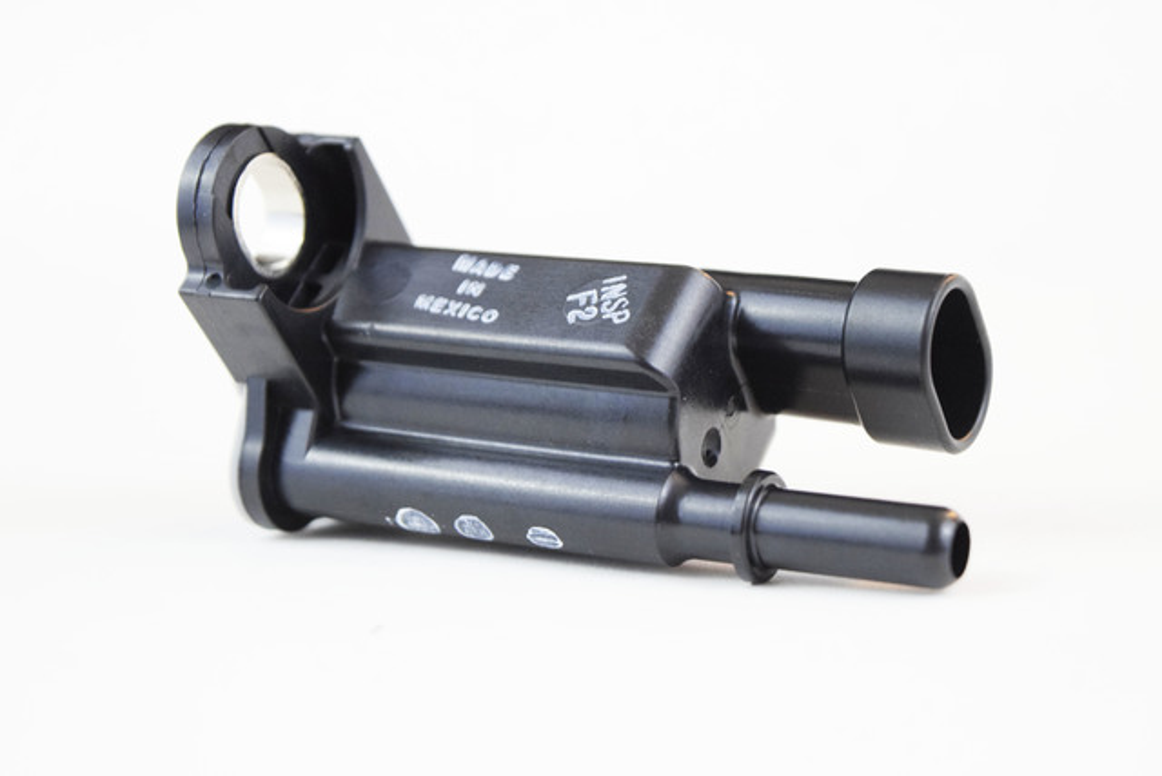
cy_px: 388
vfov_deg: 16.6
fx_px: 2663
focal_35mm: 82
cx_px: 581
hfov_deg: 24.6
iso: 2500
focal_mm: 55
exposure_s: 1/60
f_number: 5.6
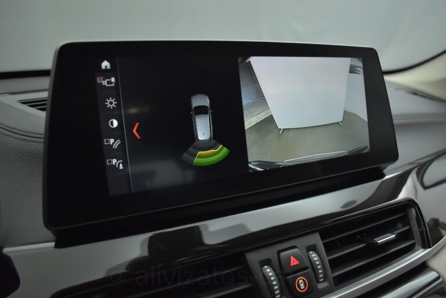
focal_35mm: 27
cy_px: 149
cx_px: 223
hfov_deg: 67.4
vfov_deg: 48.0
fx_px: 335
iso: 1600
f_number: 3.5
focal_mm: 18
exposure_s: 1/125
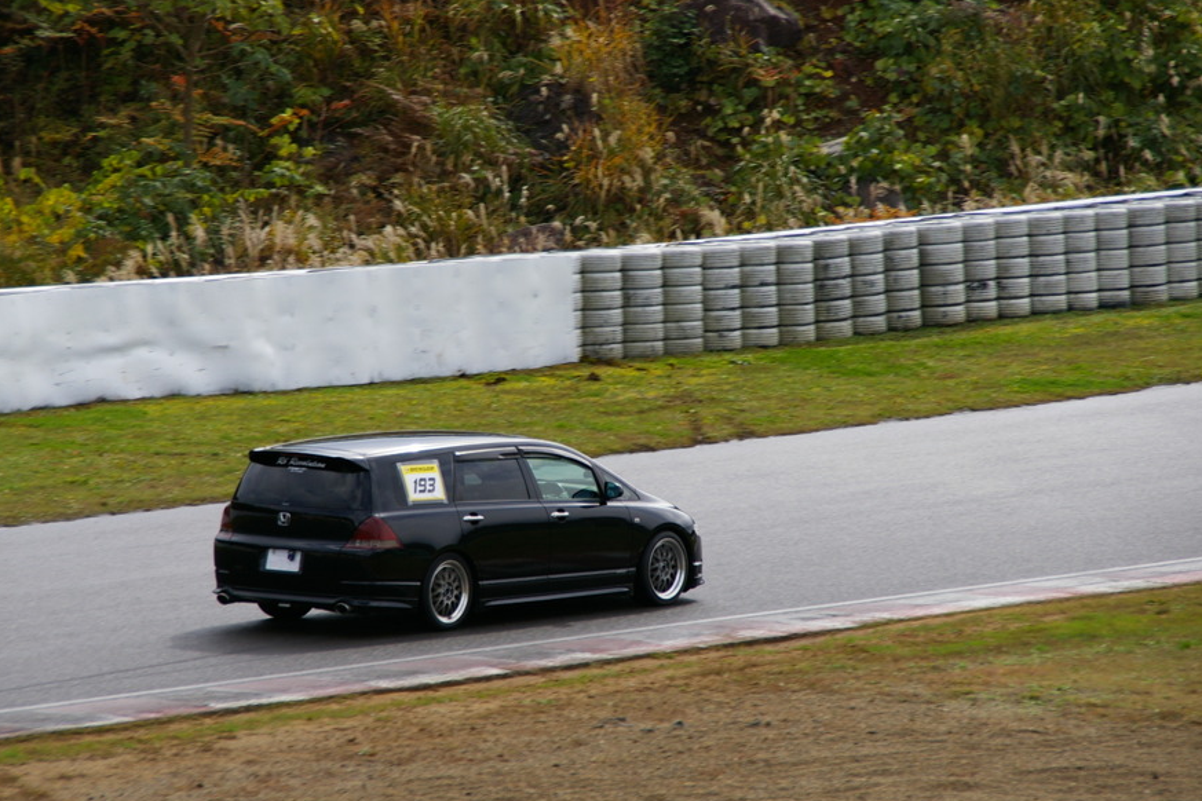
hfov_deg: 7.6
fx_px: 9101
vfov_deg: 5.0
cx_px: 547
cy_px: 385
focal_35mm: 273
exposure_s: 1/350
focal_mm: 155
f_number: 8
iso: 200
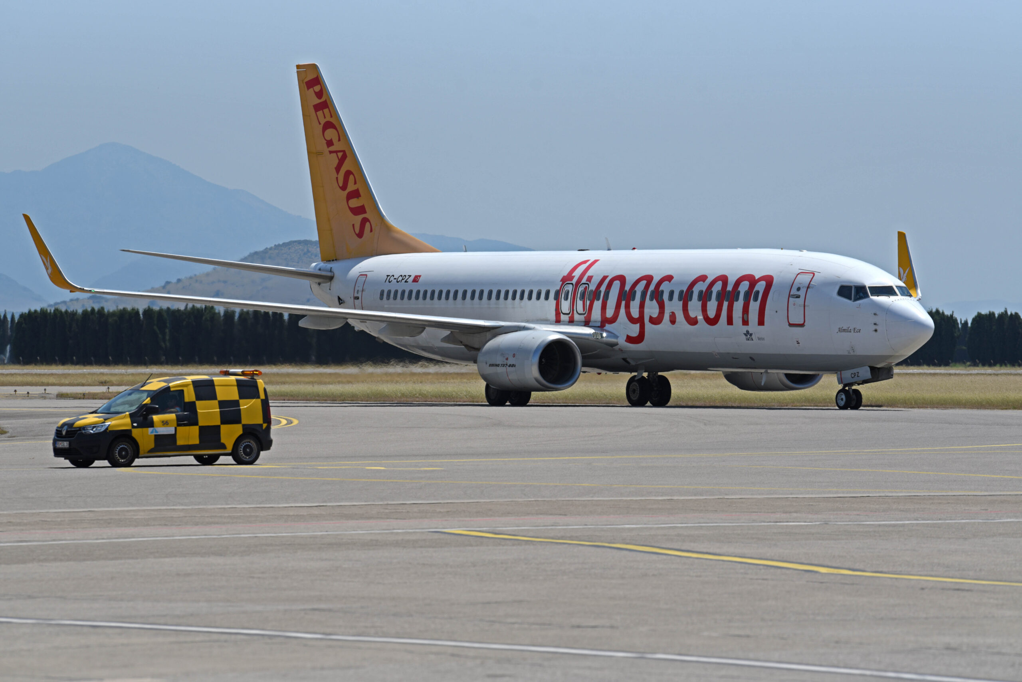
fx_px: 5396
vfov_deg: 7.2
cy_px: 341
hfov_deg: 10.8
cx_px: 511
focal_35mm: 190
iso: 200
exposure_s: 1/2500
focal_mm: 190
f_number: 6.3
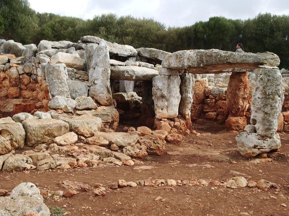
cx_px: 144
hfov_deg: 37.5
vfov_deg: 28.5
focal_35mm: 51
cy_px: 108
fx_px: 426
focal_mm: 8.2
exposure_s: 1/200
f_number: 5
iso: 50
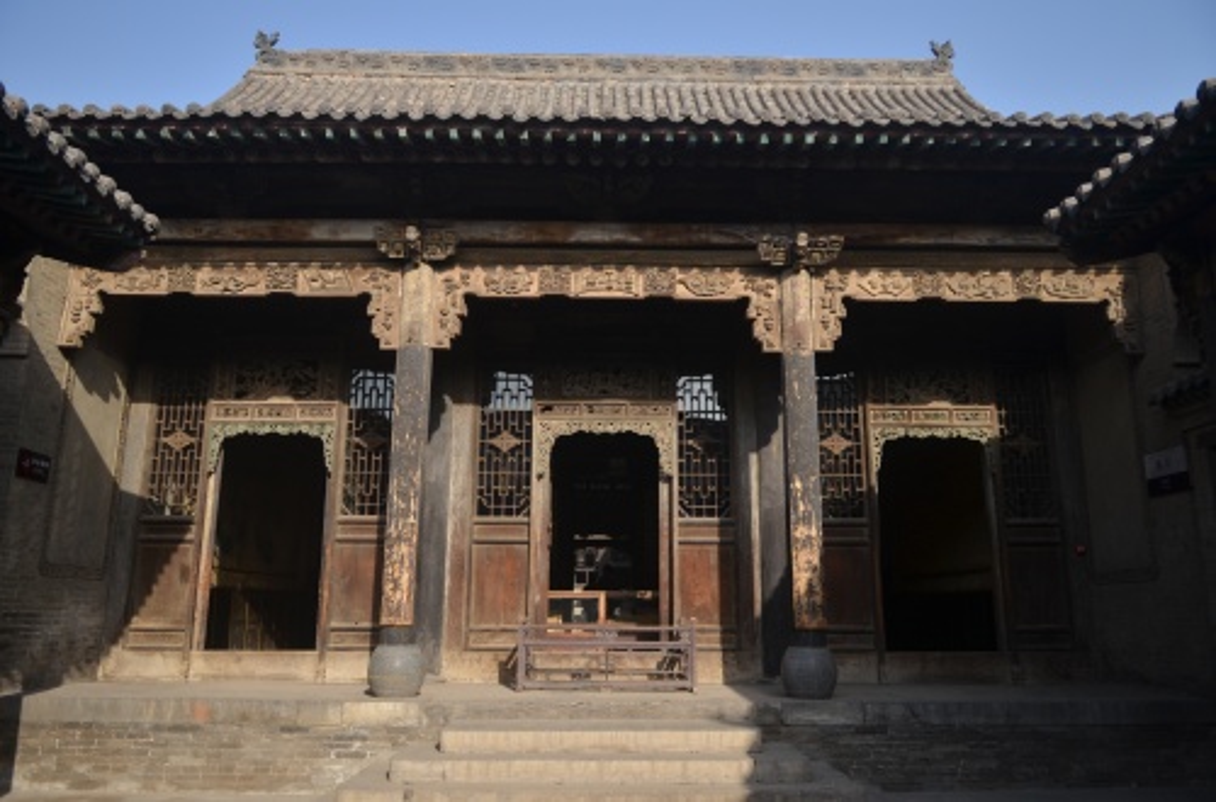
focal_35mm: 26
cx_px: 608
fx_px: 859
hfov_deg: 70.6
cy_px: 401
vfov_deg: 50.1
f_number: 9
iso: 200
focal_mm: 17
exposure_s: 1/2000
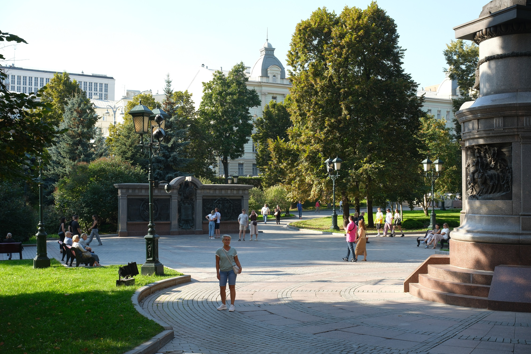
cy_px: 176
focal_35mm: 42
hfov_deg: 46.4
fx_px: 619
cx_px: 266
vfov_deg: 31.9
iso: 160
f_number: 8
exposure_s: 1/85
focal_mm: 27
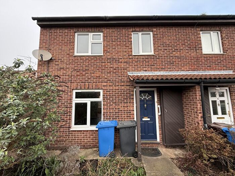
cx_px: 118
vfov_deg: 85.7
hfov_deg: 102.1
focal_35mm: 14
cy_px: 88
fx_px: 95
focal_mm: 2.22
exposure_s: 1/221
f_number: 2.2
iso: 50
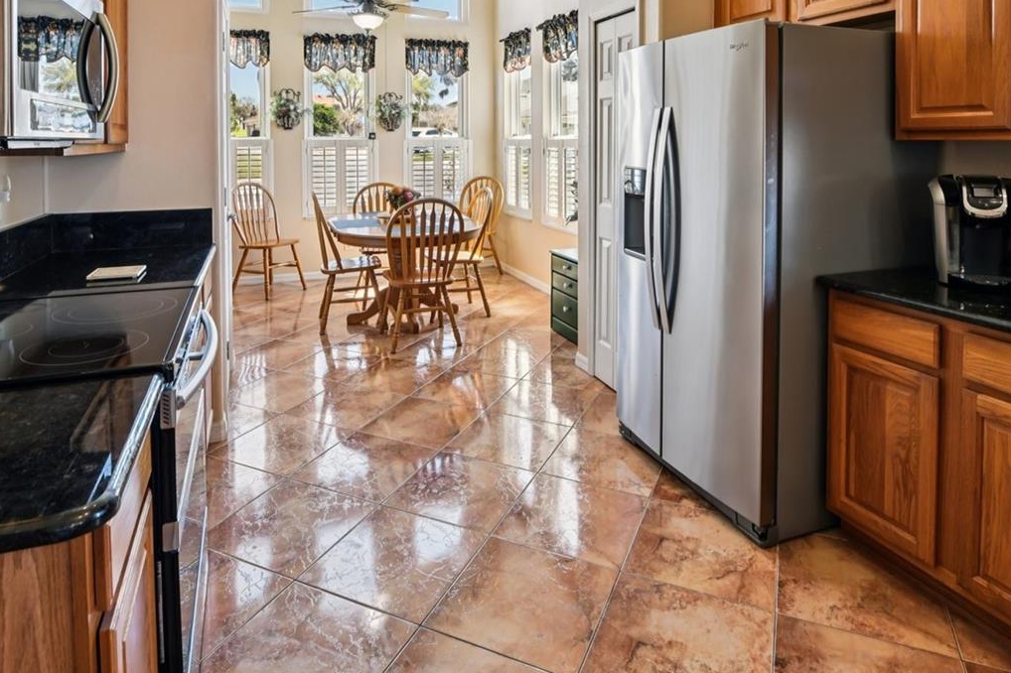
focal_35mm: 22
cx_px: 500
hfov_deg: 78.6
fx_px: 618
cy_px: 146
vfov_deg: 53.8
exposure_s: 1/8
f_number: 8
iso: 400
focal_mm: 14
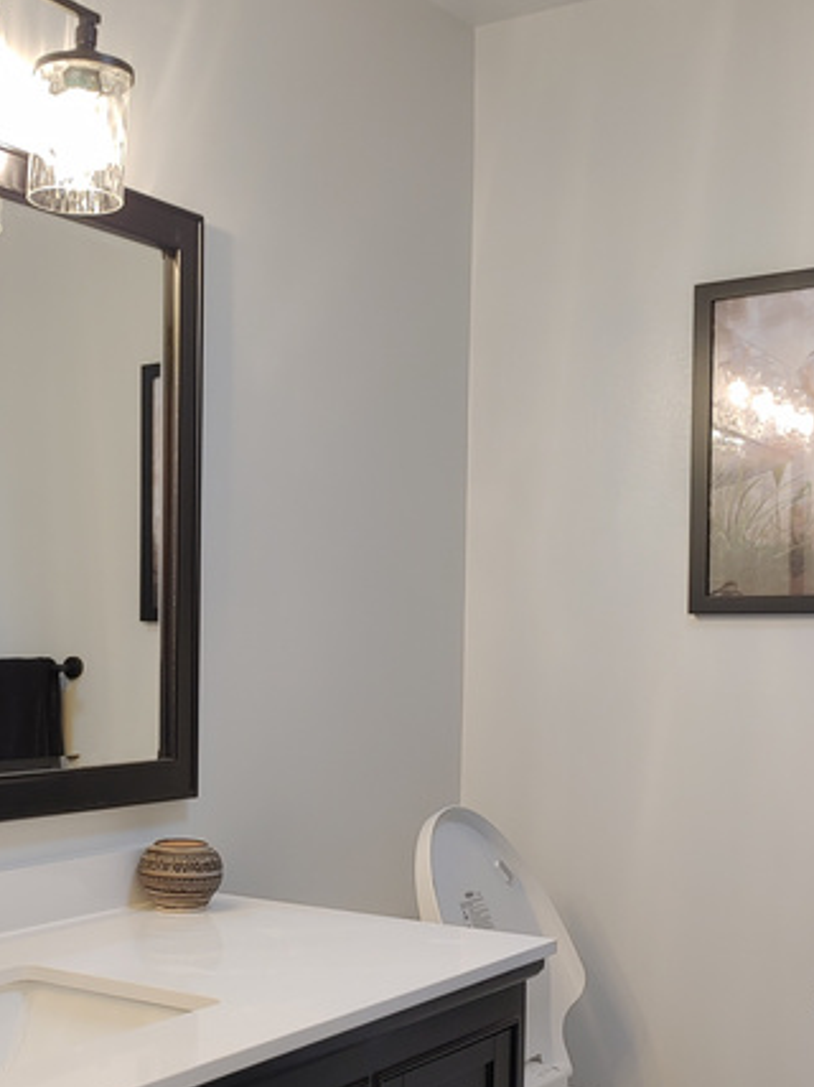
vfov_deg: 41.6
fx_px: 1412
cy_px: 713
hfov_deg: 30.8
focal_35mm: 45
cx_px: 94
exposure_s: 1/60
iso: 100
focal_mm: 4.23
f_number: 1.5
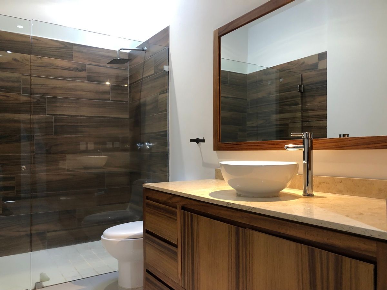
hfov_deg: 63.4
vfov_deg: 49.7
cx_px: 194
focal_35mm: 28
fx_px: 313
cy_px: 145
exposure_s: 1/15
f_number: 1.8
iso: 50
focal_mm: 4
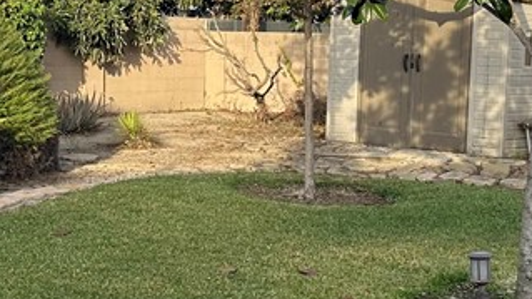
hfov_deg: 25.3
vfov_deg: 14.3
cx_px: 210
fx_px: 1184
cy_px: 77
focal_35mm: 84
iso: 80
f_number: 1.78
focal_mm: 6.86
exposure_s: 1/1473
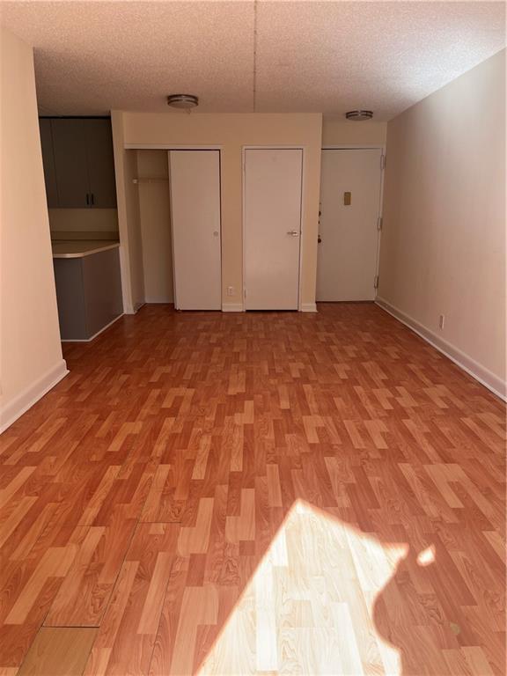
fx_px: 508
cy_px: 338
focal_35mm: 26
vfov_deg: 67.3
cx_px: 254
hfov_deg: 53.1
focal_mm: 5.1
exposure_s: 1/252
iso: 50
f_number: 1.6
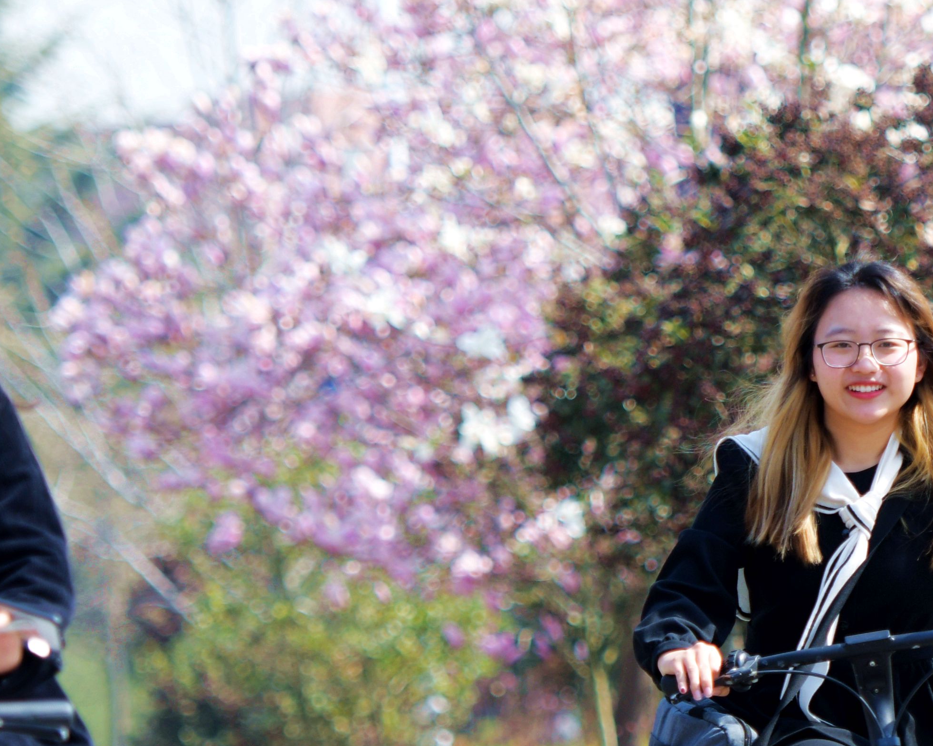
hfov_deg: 4.0
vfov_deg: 3.2
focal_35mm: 479
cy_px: 453
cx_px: 871
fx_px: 13226
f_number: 2.8
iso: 100
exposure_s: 1/800
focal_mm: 120
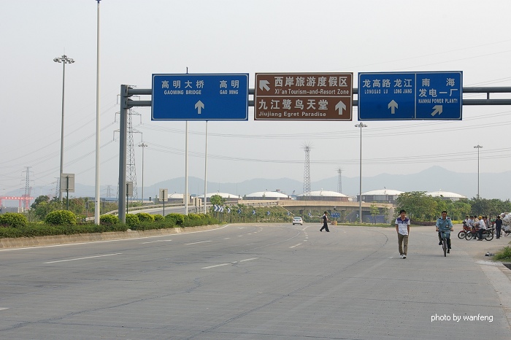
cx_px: 256
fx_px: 915
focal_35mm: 64
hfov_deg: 31.2
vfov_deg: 21.1
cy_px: 170
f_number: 11
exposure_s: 1/60
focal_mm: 43
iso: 200
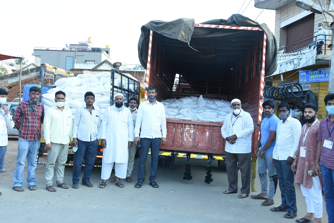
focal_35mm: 33
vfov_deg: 40.0
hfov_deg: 57.2
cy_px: 112
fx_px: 306
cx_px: 167
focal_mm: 22
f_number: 8
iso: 500
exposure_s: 1/80
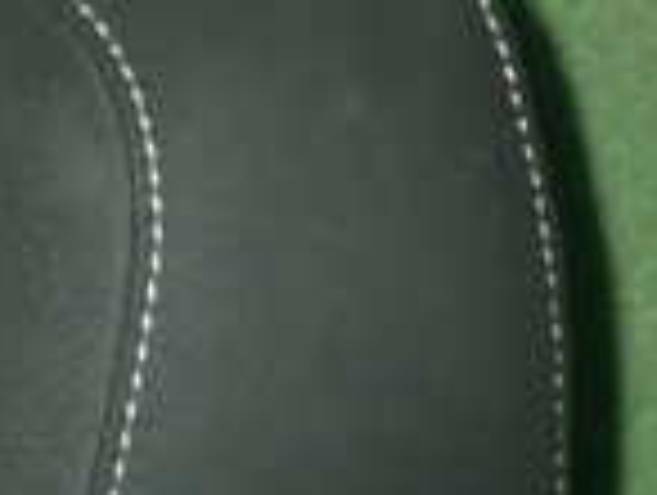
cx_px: -176
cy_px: 580
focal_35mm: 156
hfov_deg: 12.3
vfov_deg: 9.4
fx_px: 2966
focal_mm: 6.83
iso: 1000
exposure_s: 1/40
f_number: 8
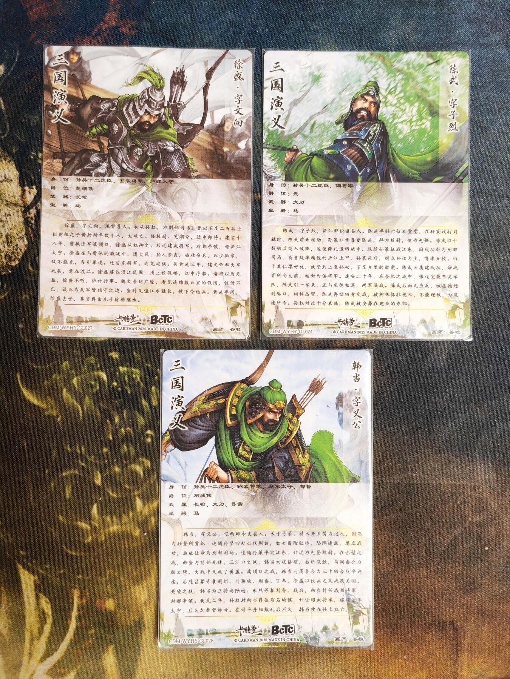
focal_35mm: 27
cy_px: 340
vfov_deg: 65.3
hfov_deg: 51.4
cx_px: 255
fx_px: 530
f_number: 1.8
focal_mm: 5.53
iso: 320
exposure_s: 1/100
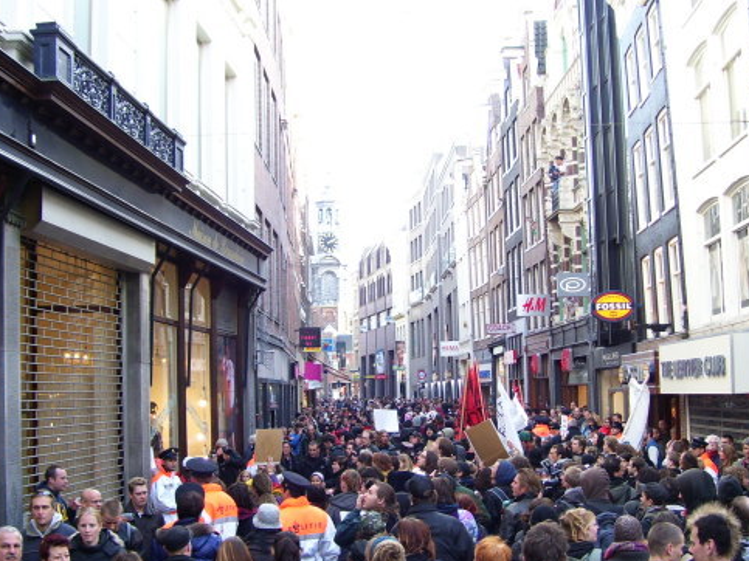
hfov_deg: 38.9
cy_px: 346
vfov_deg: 29.6
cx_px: 374
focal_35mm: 49
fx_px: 1060
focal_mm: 6
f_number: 2.7
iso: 80
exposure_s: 1/90
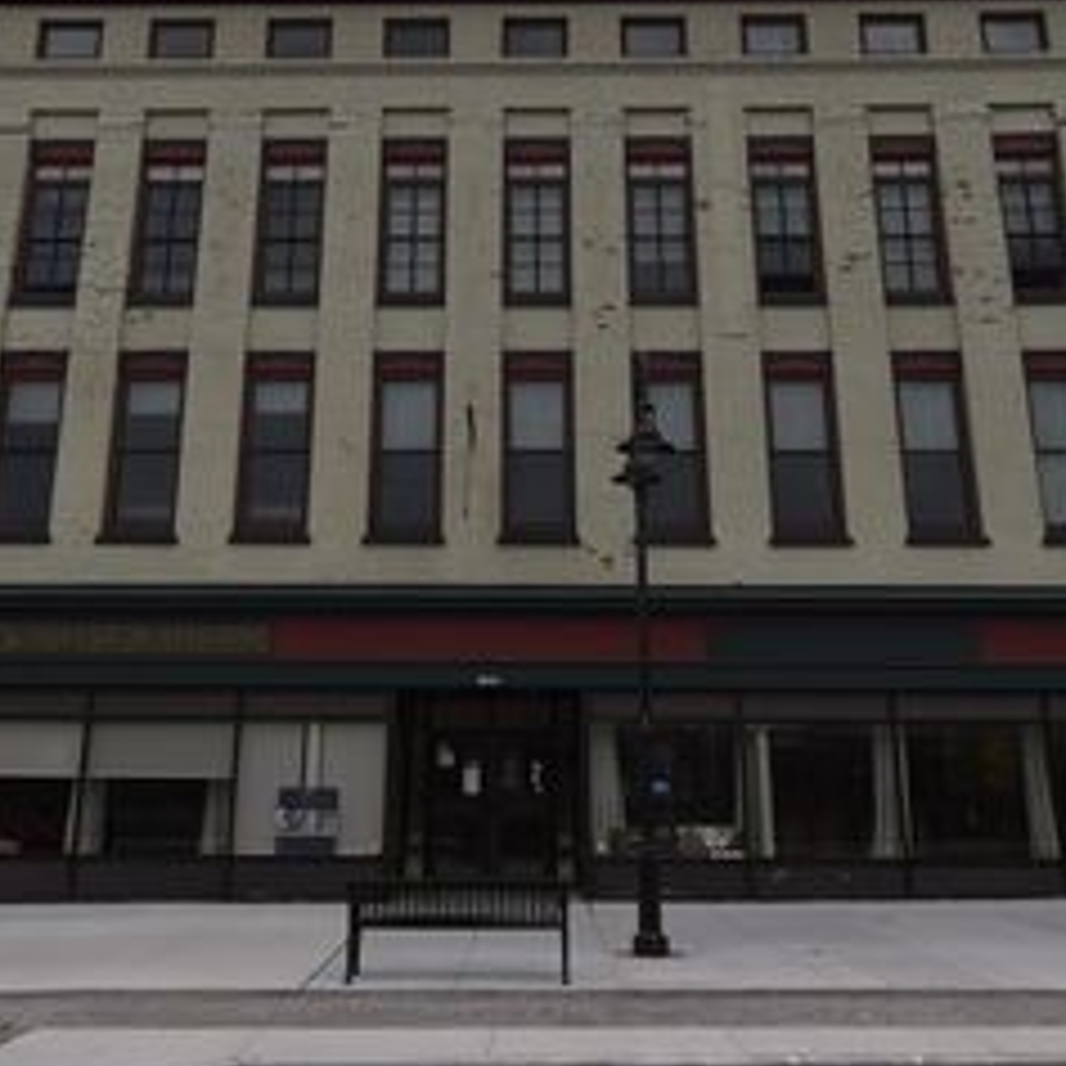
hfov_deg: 47.3
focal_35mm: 35
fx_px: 1216
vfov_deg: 46.9
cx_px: 499
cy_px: 394
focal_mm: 13
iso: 100
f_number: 8
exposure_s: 1/200
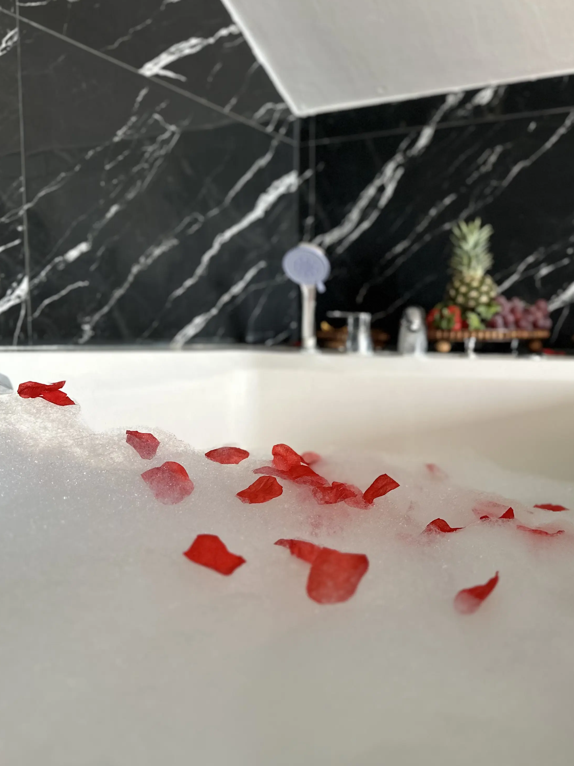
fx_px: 730
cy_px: 428
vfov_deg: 55.2
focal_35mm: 33
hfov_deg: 42.9
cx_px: 291
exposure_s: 1/62
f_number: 1.78
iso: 250
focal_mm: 6.86
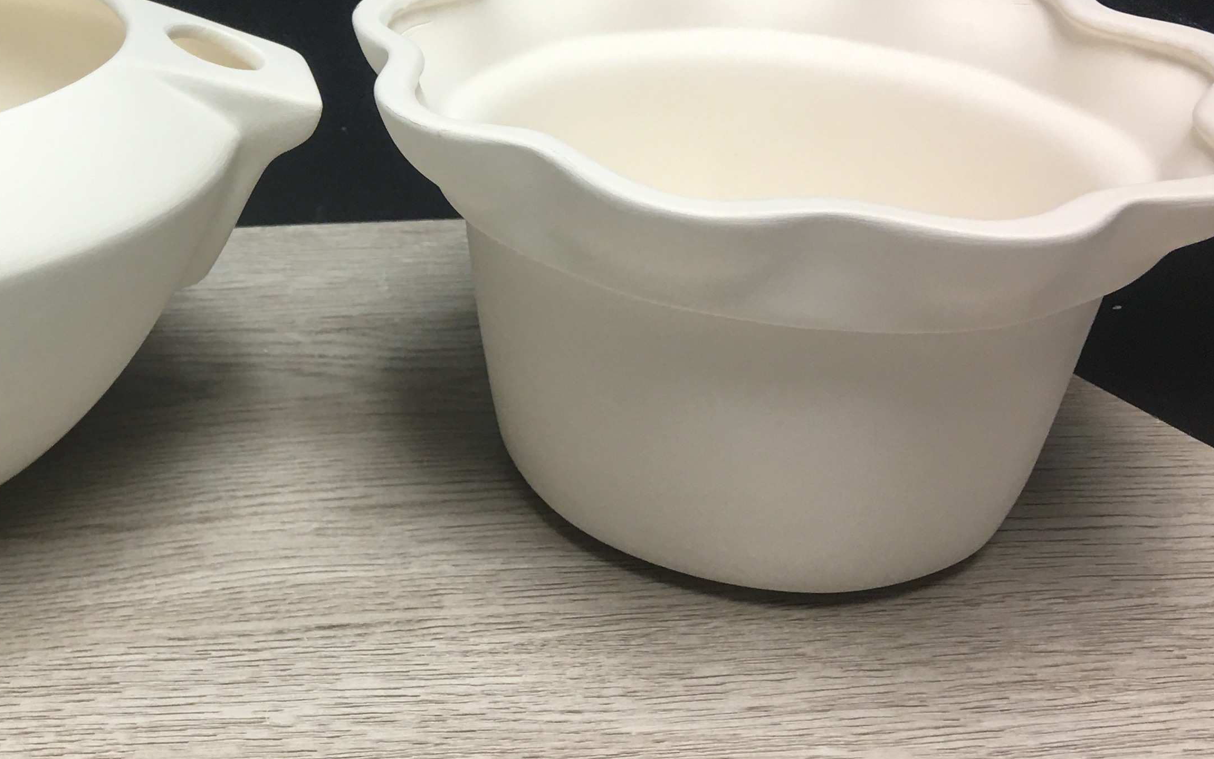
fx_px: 1886
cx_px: 216
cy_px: 126
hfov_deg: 34.4
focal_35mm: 57
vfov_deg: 22.4
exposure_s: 1/30
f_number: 2.2
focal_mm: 4.15
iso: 25
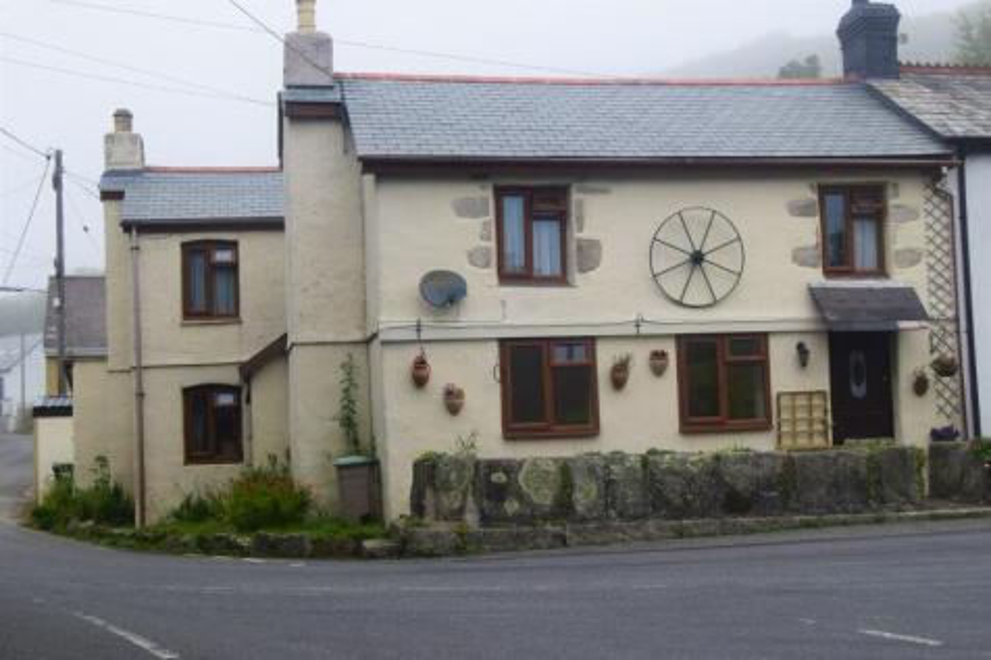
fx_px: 1321
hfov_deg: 41.1
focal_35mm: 48
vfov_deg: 28.1
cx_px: 496
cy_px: 330
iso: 400
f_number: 10
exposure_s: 1/200
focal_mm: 32
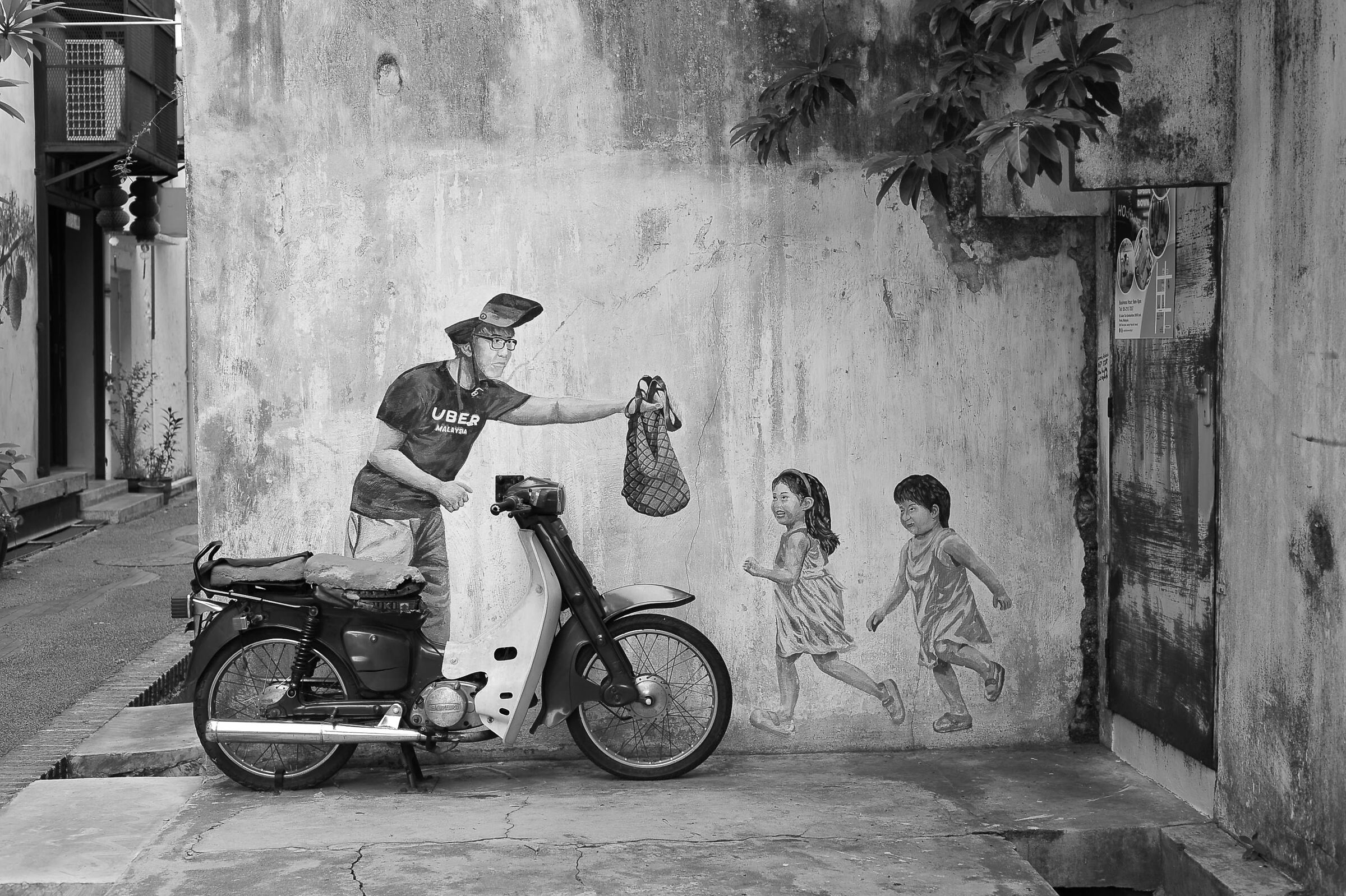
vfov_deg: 27.0
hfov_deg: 39.6
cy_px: 448
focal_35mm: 50
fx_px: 1869
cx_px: 673
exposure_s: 1/180
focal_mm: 50
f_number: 6.7
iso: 200
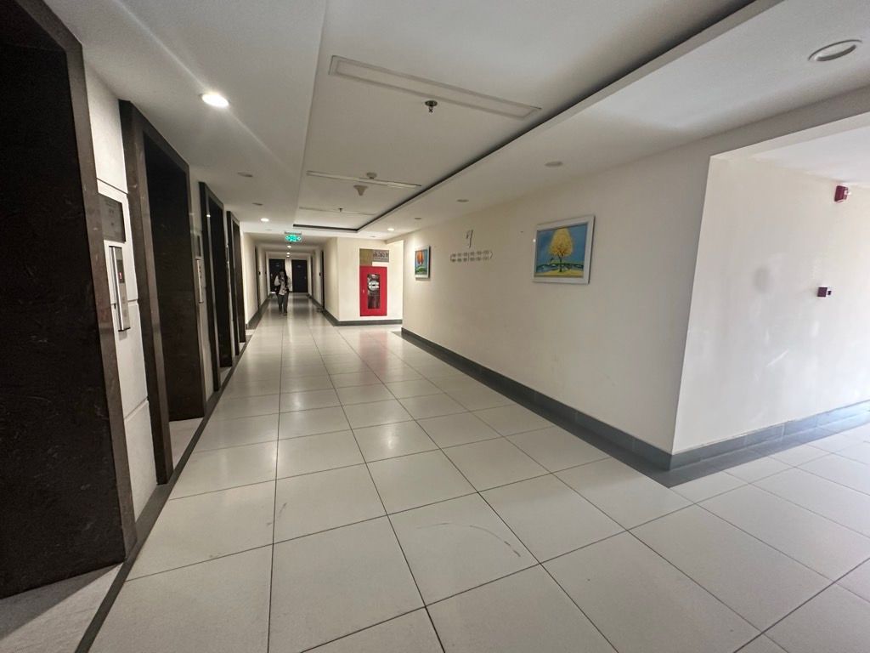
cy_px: 326
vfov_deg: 85.7
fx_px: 352
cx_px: 435
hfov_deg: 102.1
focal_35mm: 14
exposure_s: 1/50
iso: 320
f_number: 2.2
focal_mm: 2.22
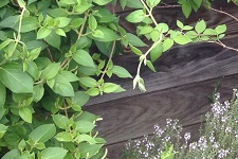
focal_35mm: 122
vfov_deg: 10.9
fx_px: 806
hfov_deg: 16.7
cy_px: -60
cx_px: 188
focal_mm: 3.3
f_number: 2.4
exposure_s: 1/166
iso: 25
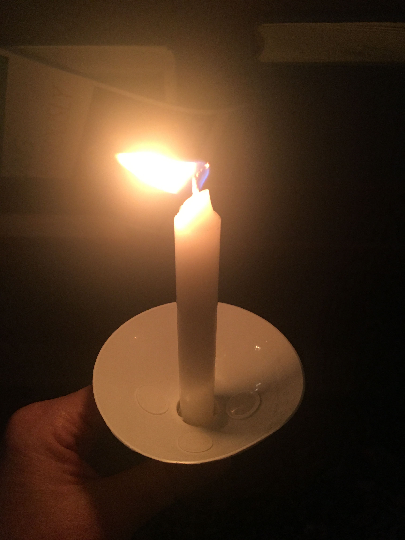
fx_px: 452
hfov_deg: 48.2
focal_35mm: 29
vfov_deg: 61.7
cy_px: 270
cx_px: 202
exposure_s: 1/30
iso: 100
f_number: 2.2
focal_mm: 4.15
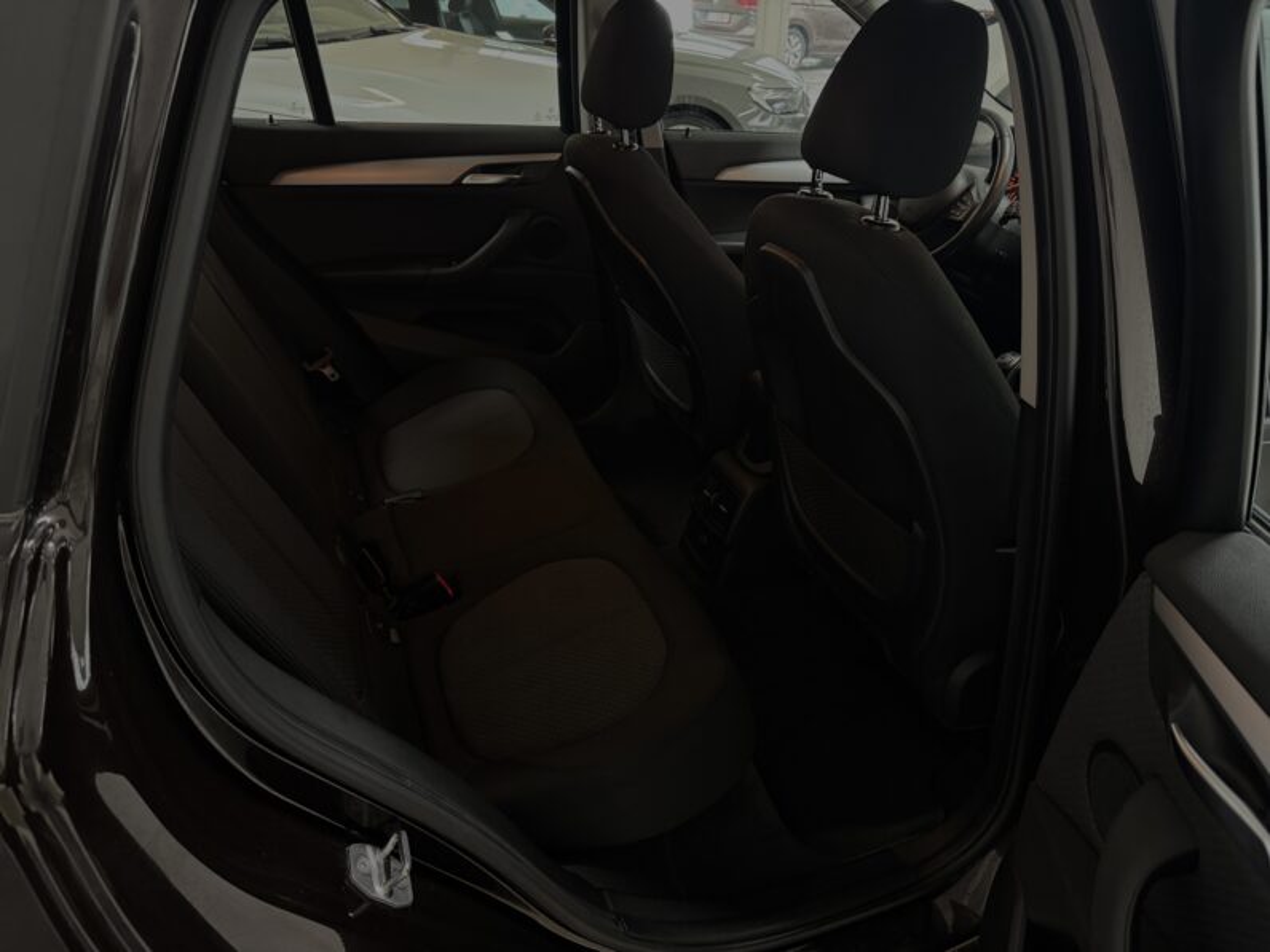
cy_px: 476
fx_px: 881
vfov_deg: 56.8
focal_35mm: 24
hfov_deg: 71.6
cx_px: 635
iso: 800
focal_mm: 6.76
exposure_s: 1/25
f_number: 1.78
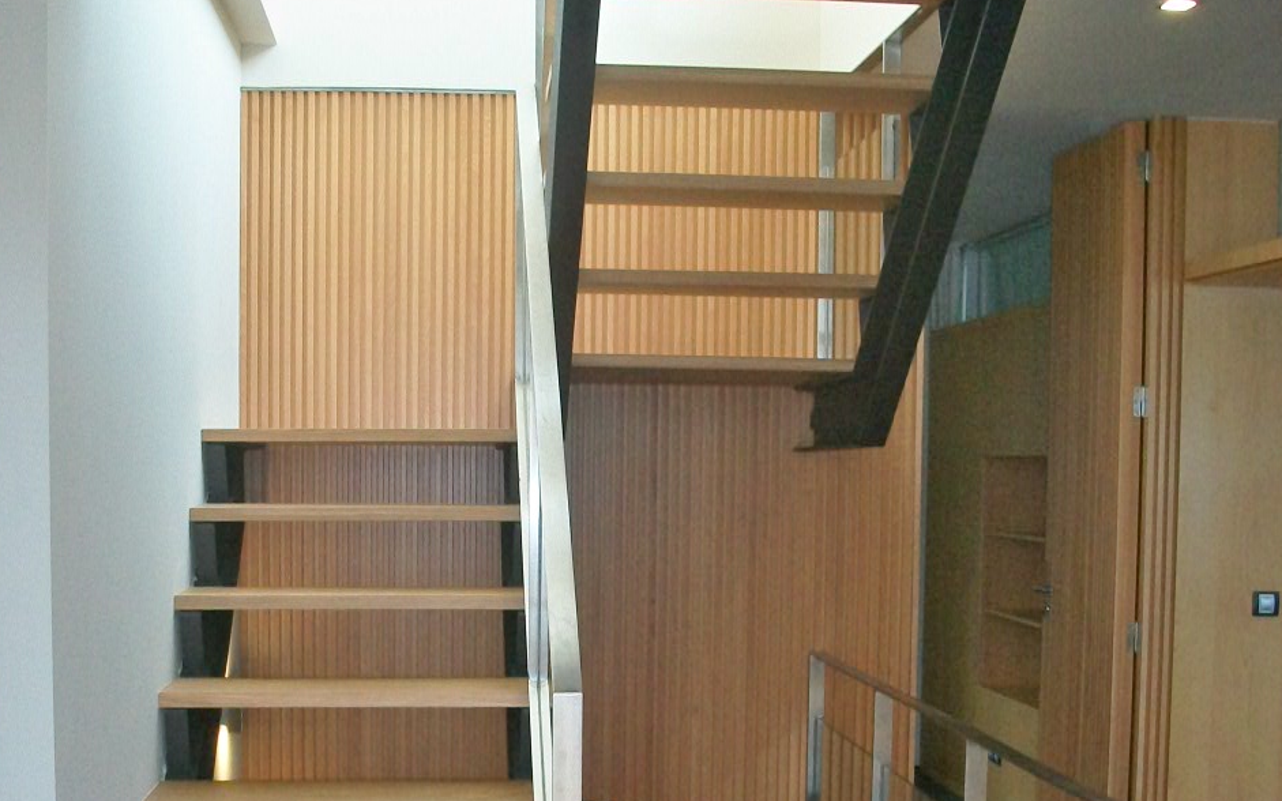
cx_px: 639
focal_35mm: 49
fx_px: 1712
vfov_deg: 25.9
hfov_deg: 41.1
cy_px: 623
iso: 160
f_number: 2.8
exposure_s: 1/60
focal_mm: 5.7
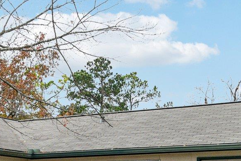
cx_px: 60
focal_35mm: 77
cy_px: 175
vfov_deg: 17.2
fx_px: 515
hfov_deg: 26.0
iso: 400
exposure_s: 1/800
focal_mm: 15
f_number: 8
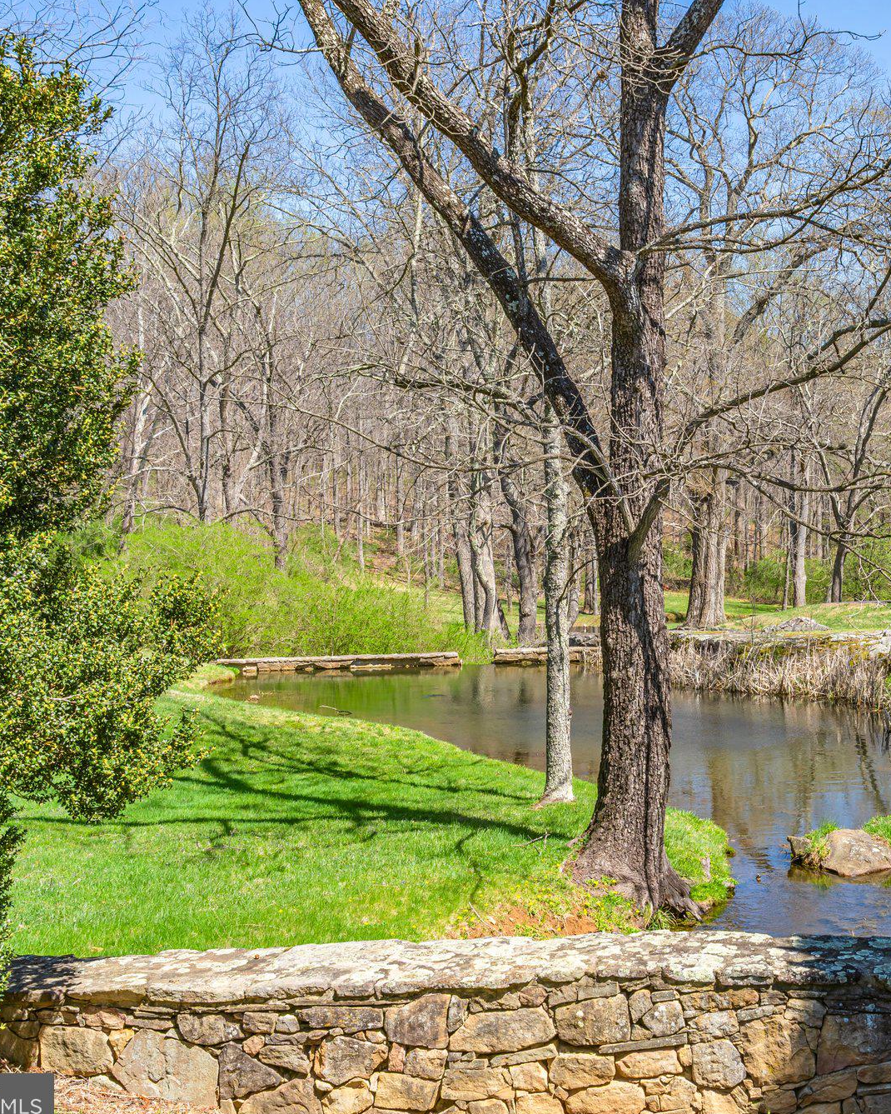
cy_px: 565
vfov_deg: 40.3
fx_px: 1516
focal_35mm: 46
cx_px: 722
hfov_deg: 31.8
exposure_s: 1/160
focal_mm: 32
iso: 250
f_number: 13
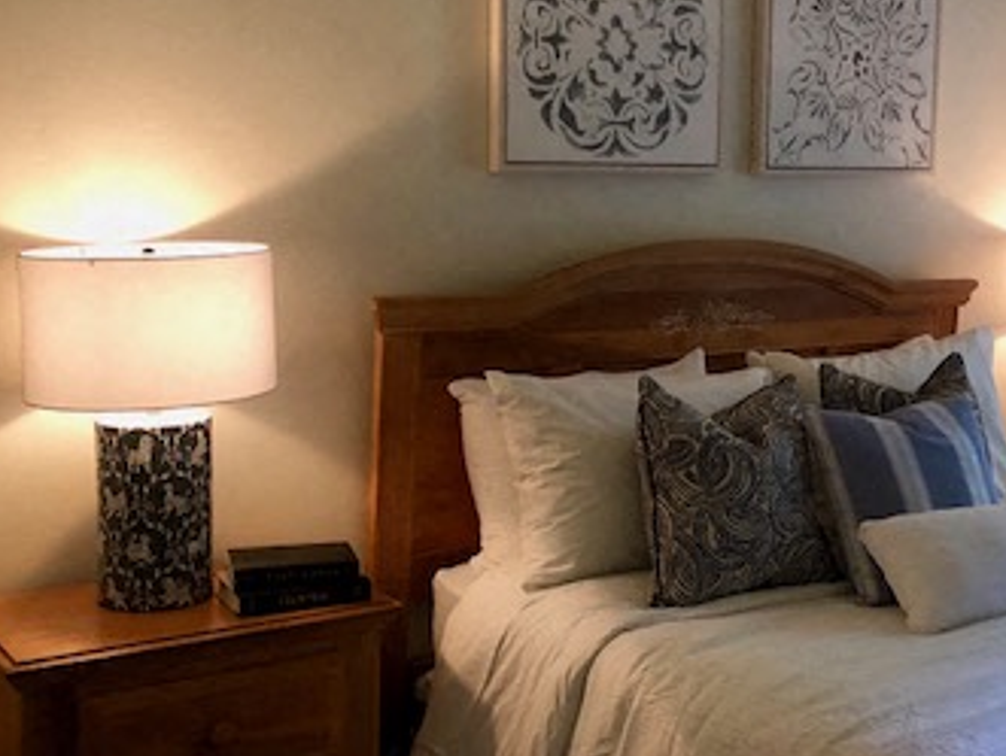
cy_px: 319
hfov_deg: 33.0
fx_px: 1629
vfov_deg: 26.1
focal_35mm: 56
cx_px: 848
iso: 64
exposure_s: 1/15
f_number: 1.8
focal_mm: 3.99
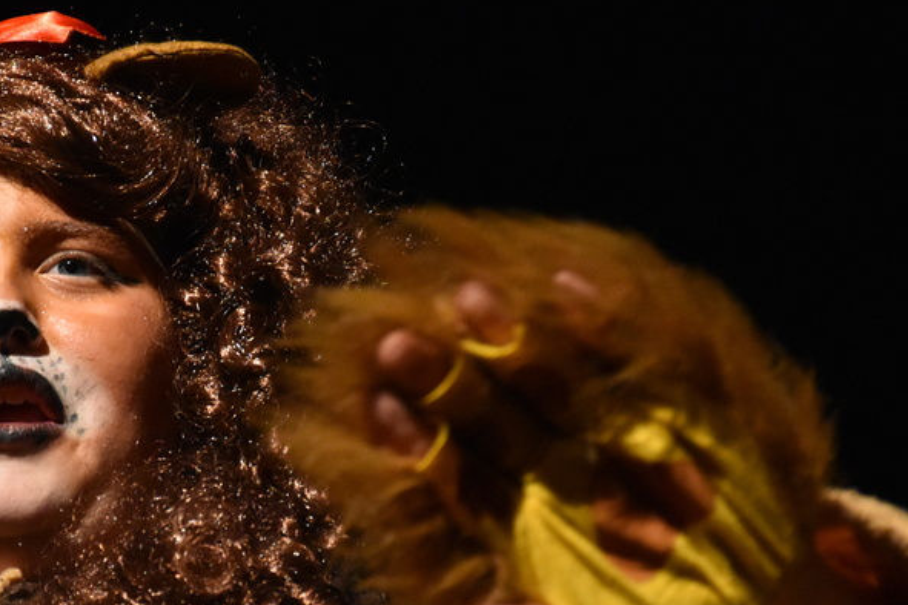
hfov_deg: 7.5
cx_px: 244
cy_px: 395
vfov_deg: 5.0
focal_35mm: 273
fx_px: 6882
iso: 5000
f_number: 5.6
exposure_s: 1/500
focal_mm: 105
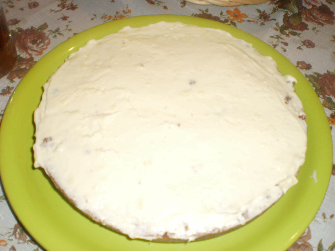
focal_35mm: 36
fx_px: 348
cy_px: 126
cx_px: 168
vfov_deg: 39.7
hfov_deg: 51.4
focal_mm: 6.3
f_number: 3.1
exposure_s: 1/30
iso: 125
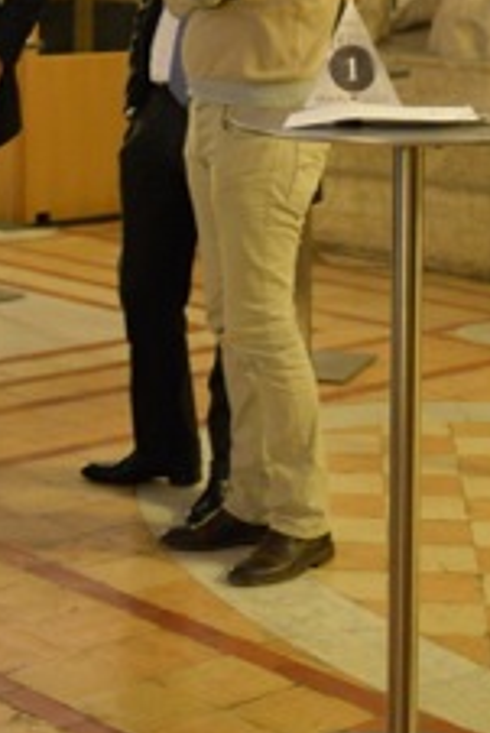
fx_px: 2018
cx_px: 206
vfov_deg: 19.8
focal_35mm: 99
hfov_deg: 13.8
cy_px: -39
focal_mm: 35
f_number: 2.8
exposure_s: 1/60
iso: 5000
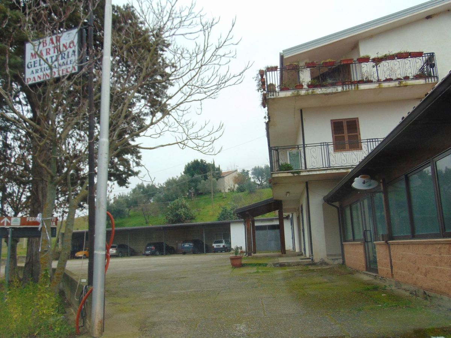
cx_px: 226
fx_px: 391
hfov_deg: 60.0
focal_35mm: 30
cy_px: 169
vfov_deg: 46.8
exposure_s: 1/30
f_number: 3.1
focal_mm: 5.4
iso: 80
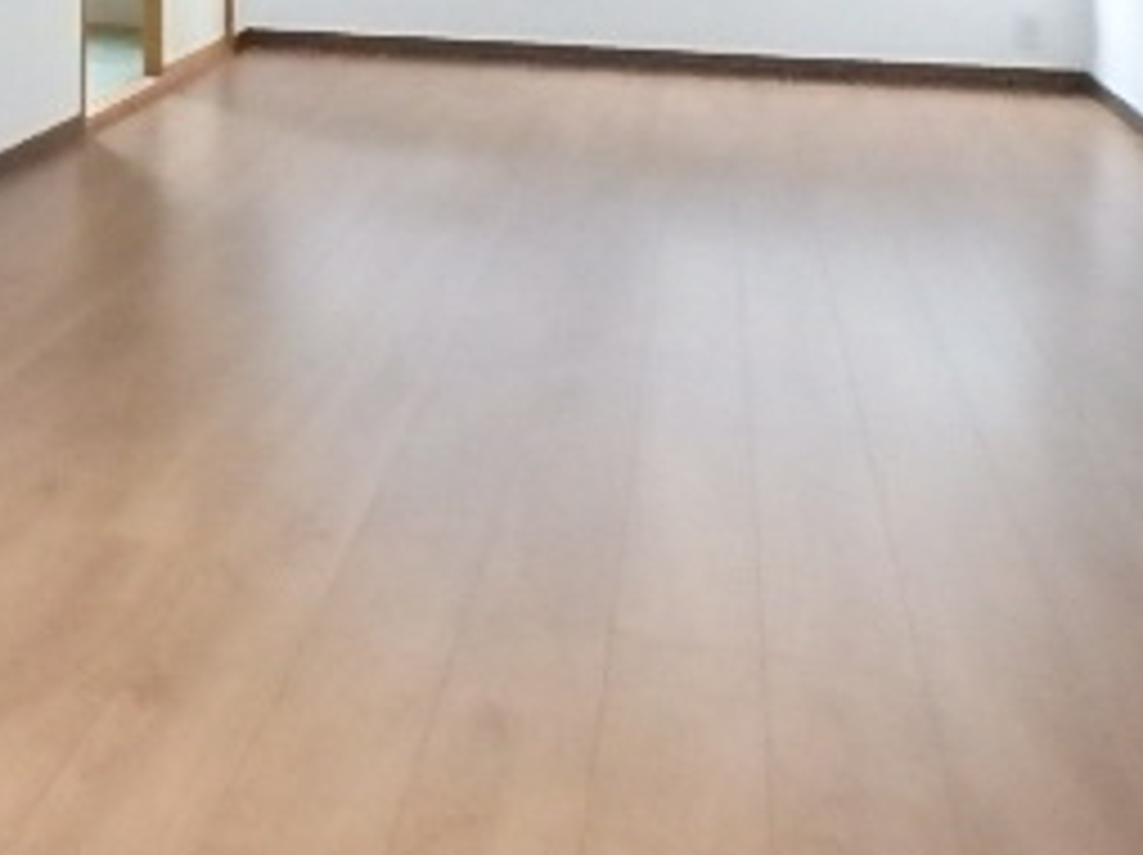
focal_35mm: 53
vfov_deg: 24.9
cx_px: -243
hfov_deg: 30.5
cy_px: -158
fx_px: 1748
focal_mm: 3.7
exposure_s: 1/30
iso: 1600
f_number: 3.5
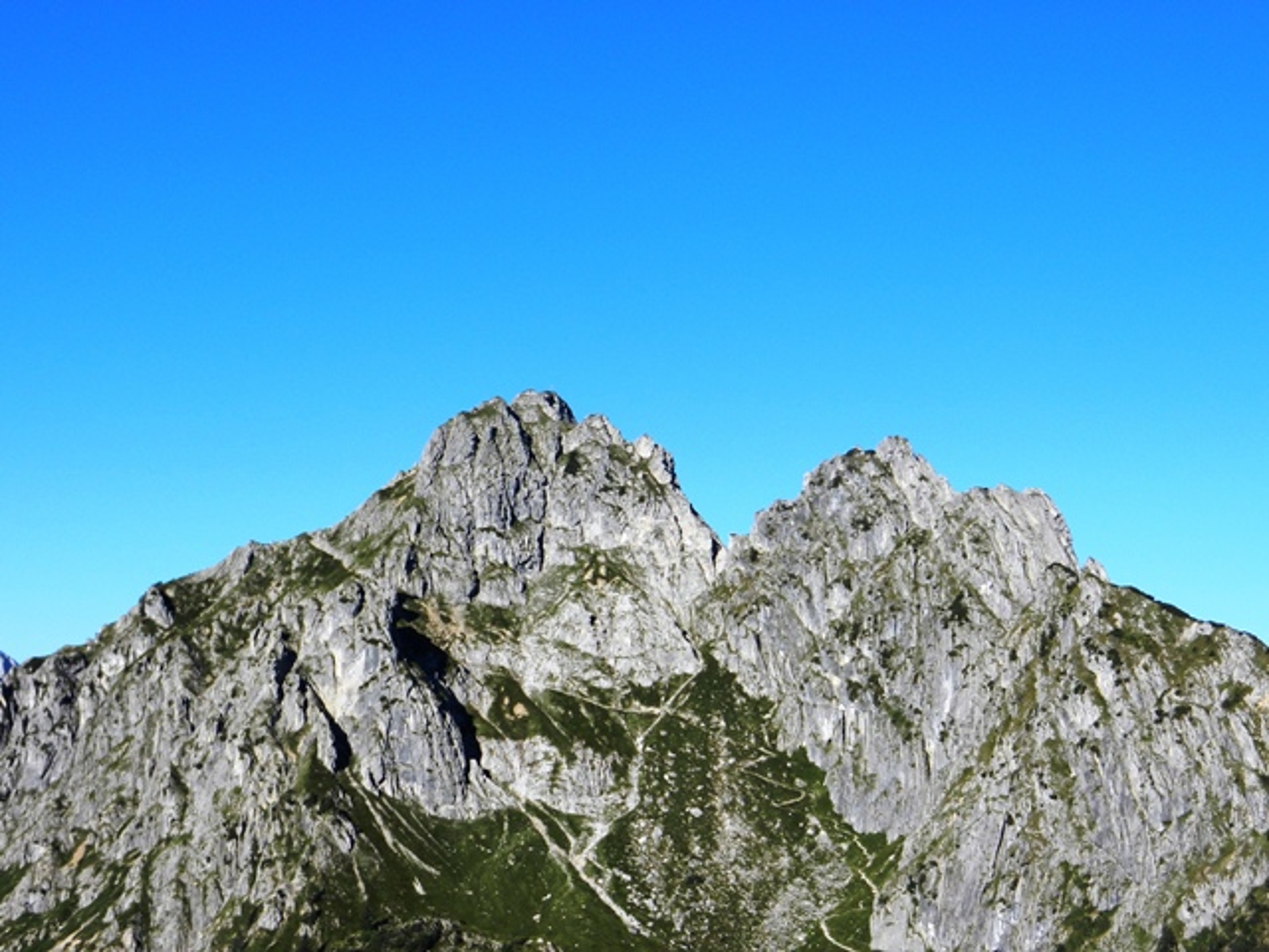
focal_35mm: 53
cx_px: 634
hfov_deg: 36.2
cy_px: 476
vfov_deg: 27.5
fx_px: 1943
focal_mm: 9.4
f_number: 4.4
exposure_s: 1/1250
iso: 160
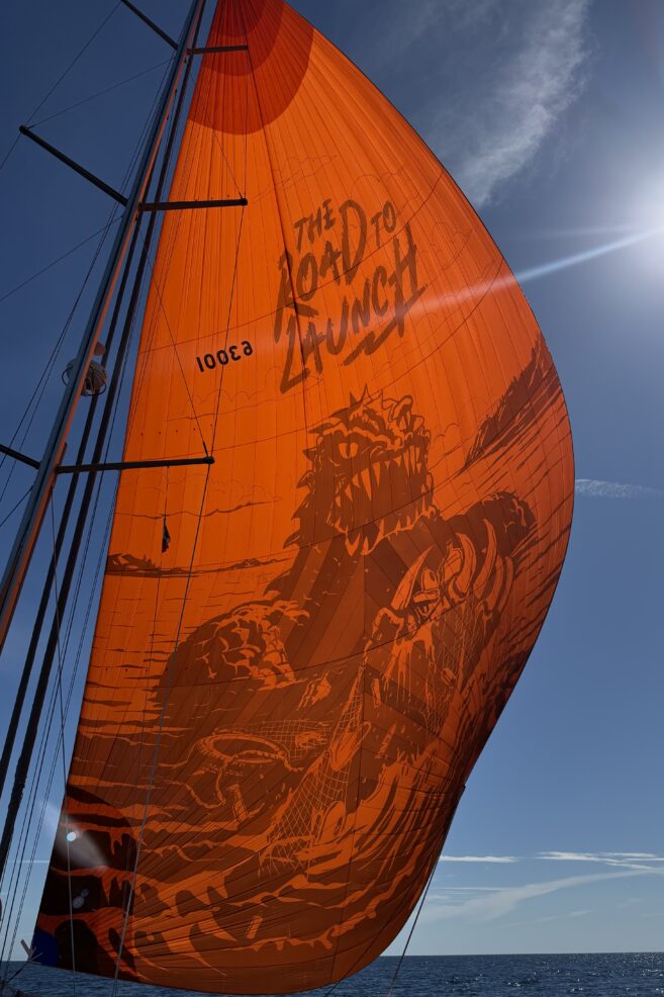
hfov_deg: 49.4
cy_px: 518
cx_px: 381
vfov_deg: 69.4
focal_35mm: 26
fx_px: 720
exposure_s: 1/11905
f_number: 1.78
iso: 100
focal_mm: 6.76
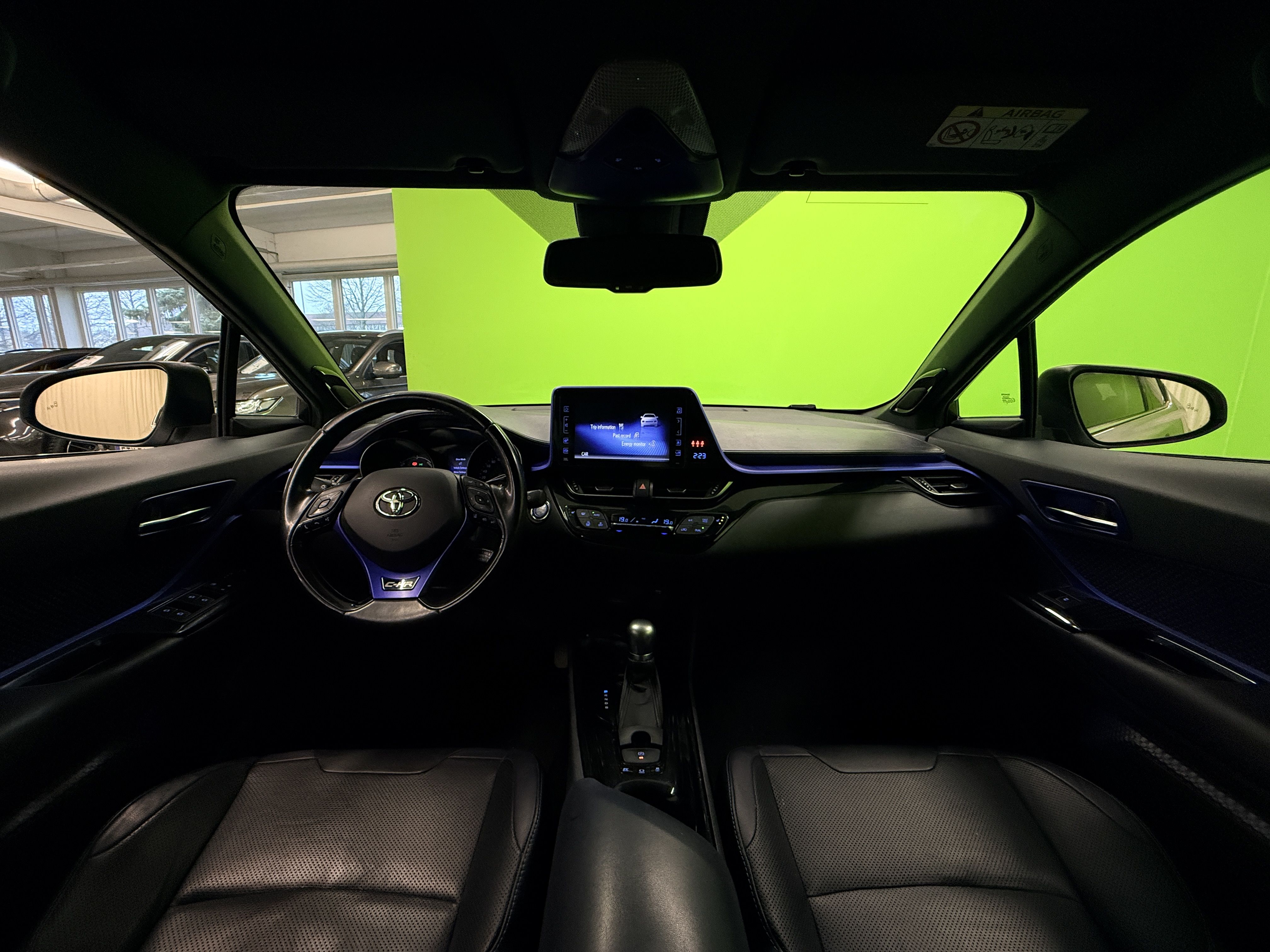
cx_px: 635
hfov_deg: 102.1
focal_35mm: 14
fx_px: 514
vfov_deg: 85.7
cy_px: 476
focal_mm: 2.22
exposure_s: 1/100
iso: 250
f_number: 2.2
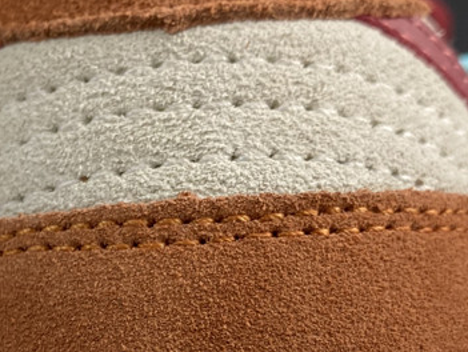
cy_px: 349
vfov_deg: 19.4
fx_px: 1001
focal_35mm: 74
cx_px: 68
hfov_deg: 25.7
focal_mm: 4.25
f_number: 1.8
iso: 64
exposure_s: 1/121
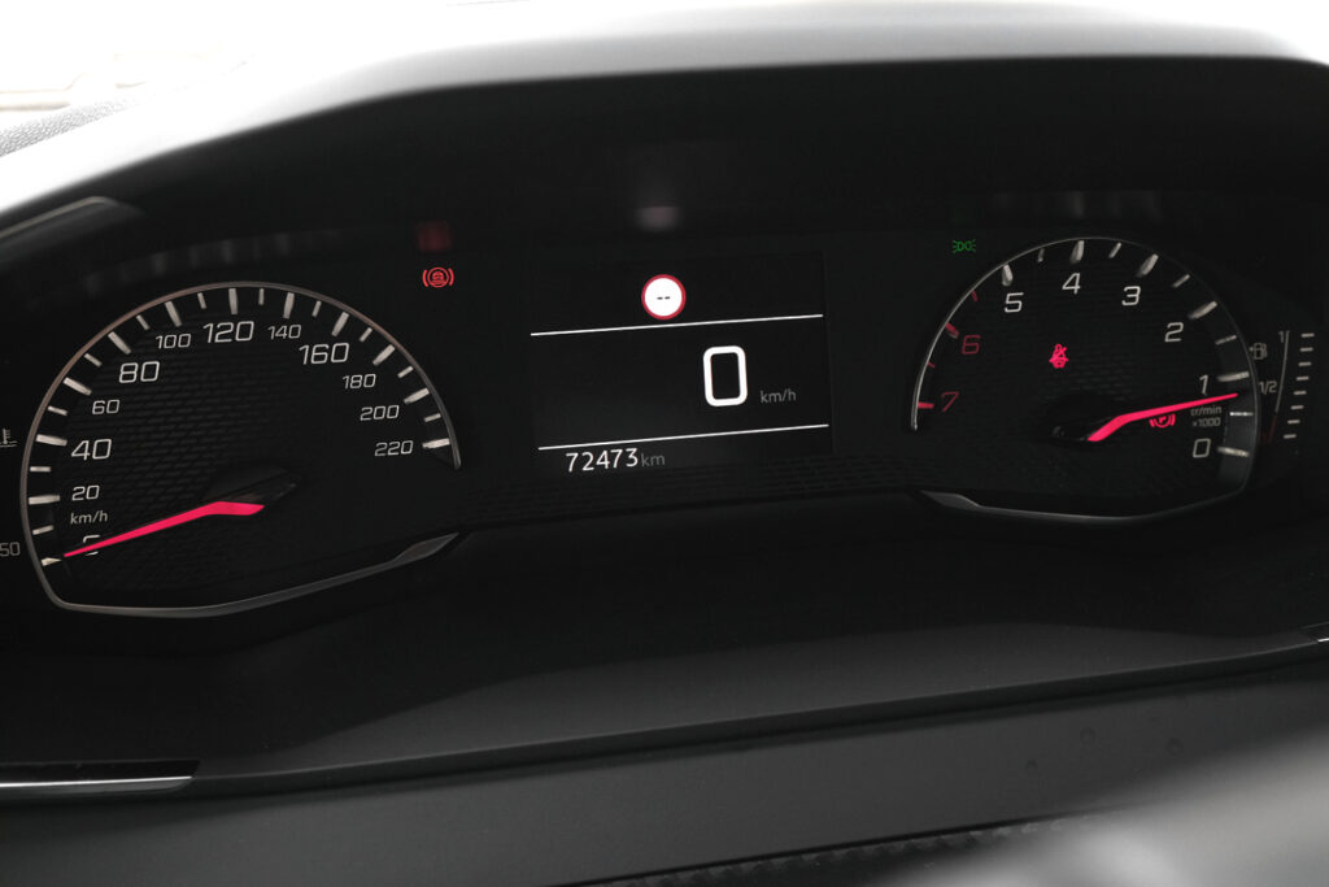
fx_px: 1588
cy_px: 444
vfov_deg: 31.2
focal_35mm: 43
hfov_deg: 45.4
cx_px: 664
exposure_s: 1/250
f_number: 9
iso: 2000
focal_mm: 28.8
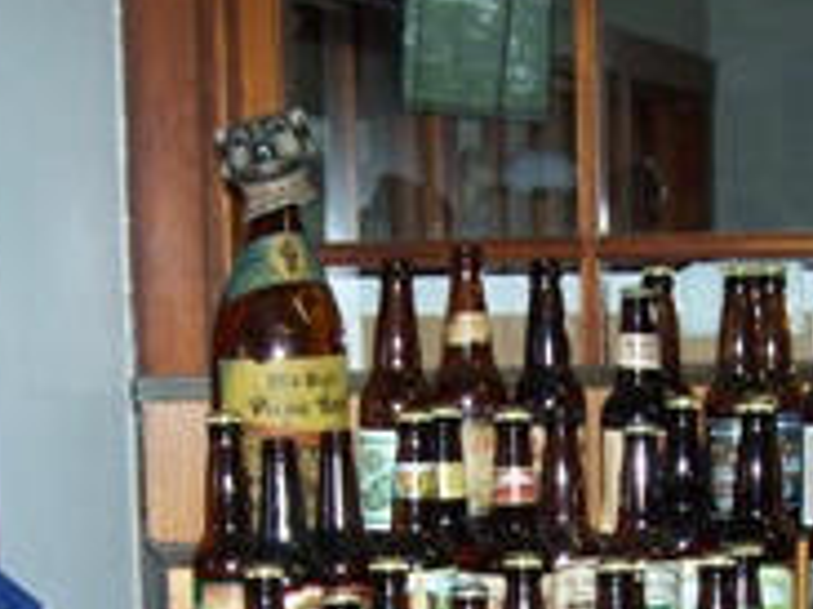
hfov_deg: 18.3
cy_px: 653
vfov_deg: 13.6
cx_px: 575
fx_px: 2511
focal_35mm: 107
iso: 140
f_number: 2.8
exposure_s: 1/60
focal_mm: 6.3
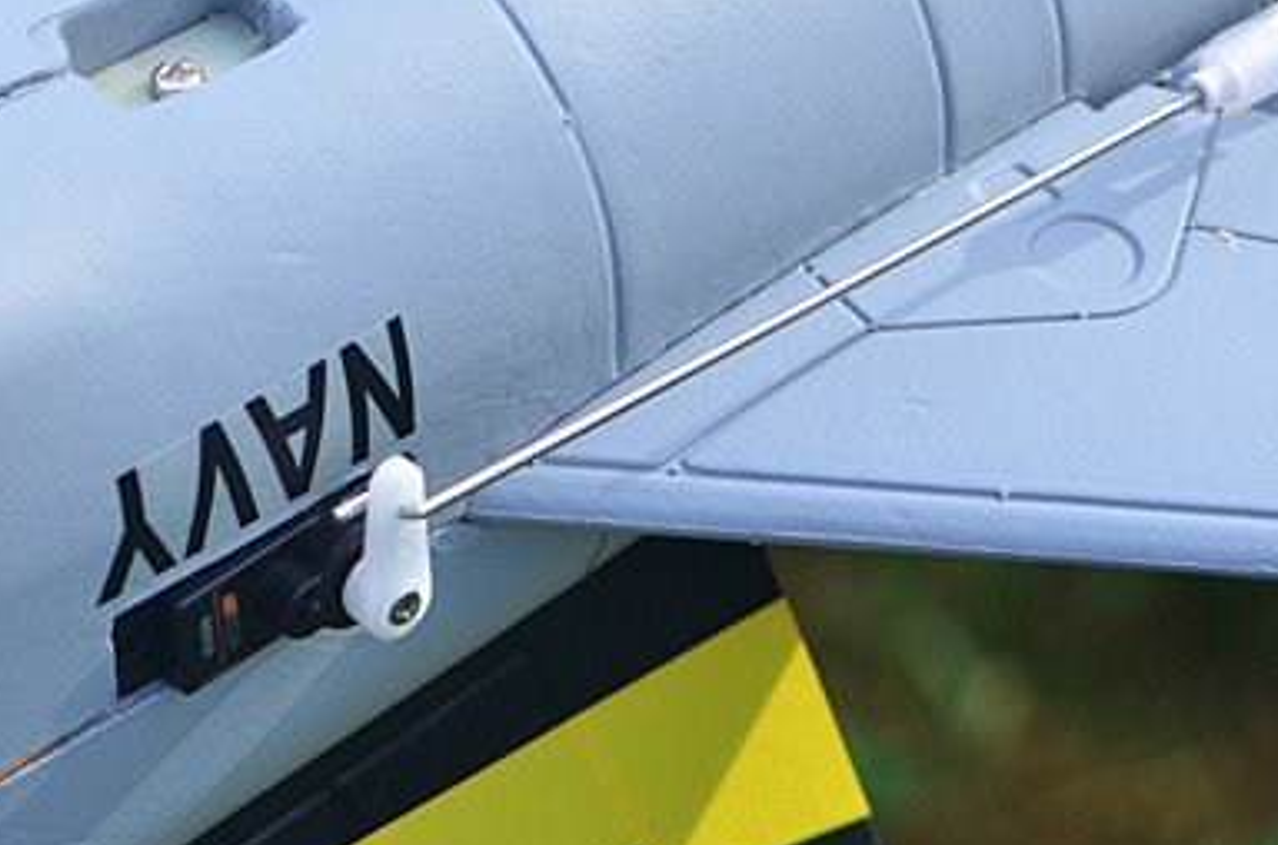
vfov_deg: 7.8
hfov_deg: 11.7
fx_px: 6197
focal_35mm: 175
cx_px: 80
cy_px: 95
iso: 100
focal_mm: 56
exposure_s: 1/125
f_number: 5.6
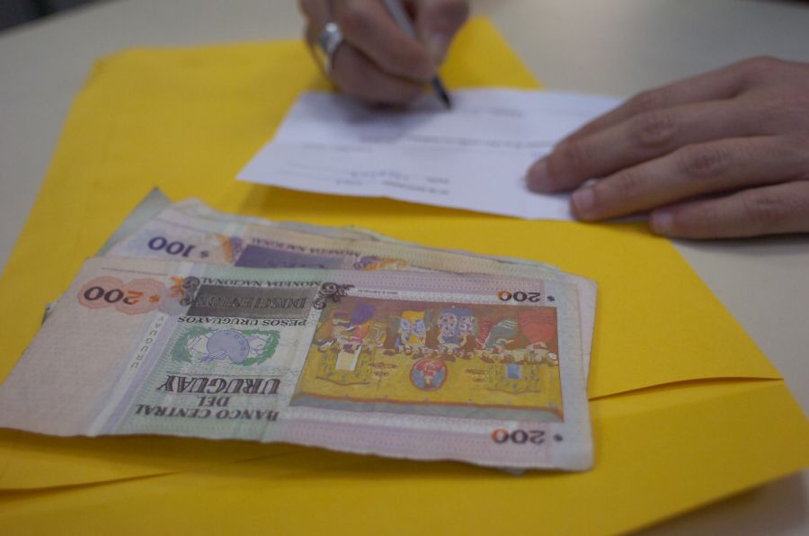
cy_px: 268
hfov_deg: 62.0
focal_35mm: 30
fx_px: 673
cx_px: 404
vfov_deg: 43.4
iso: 800
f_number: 3.2
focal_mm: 20
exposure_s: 1/200
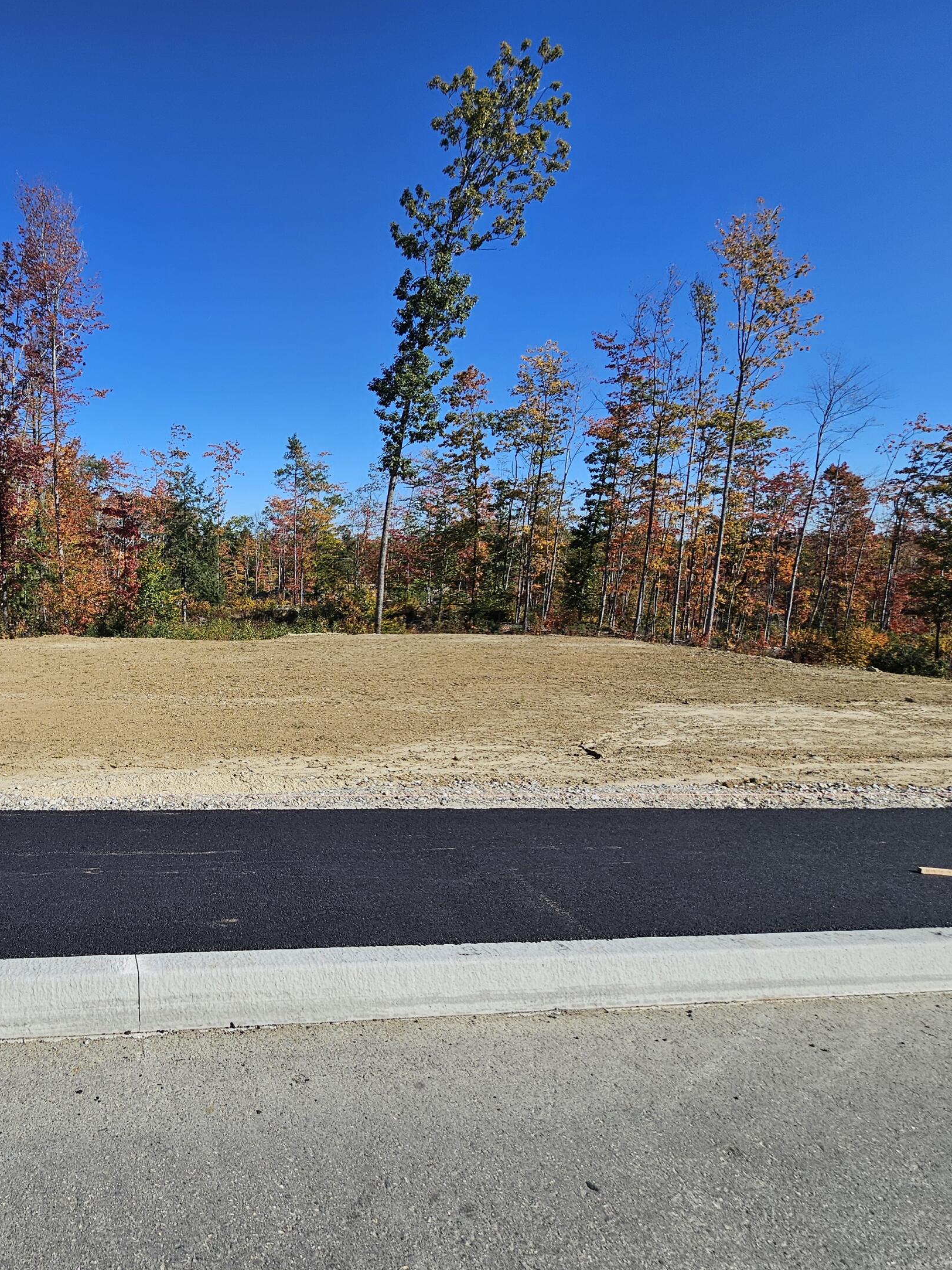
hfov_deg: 65.2
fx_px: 660
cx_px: 191
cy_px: 647
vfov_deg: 87.7
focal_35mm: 18
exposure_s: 1/2929
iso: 50
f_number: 2.2
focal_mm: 2.2
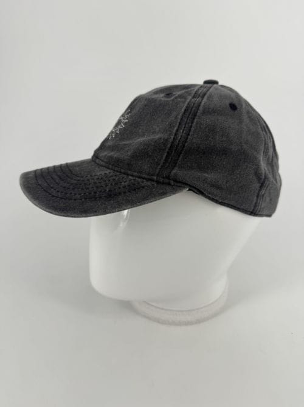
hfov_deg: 56.7
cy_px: 204
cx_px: 152
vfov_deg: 71.7
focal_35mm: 24
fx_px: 282
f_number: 1.78
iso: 80
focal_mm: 6.76
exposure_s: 1/938
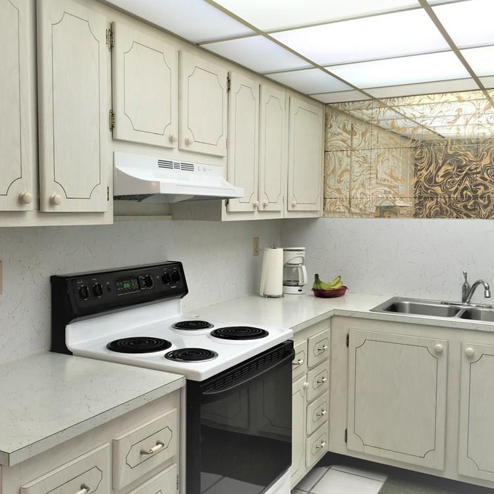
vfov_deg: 47.2
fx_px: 565
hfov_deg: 47.1
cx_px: 221
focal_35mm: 35
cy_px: 244
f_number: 2.2
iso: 32
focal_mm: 4.15
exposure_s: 1/60
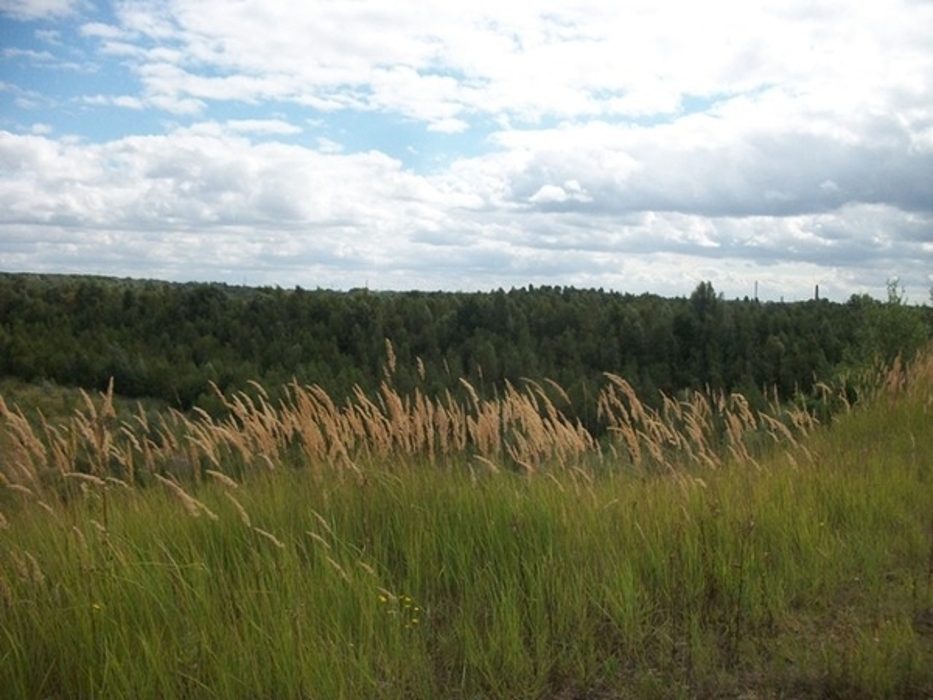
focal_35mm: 32
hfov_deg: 56.8
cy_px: 350
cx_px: 466
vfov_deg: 44.2
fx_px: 862
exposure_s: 1/500
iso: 200
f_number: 8.8
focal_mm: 5.7
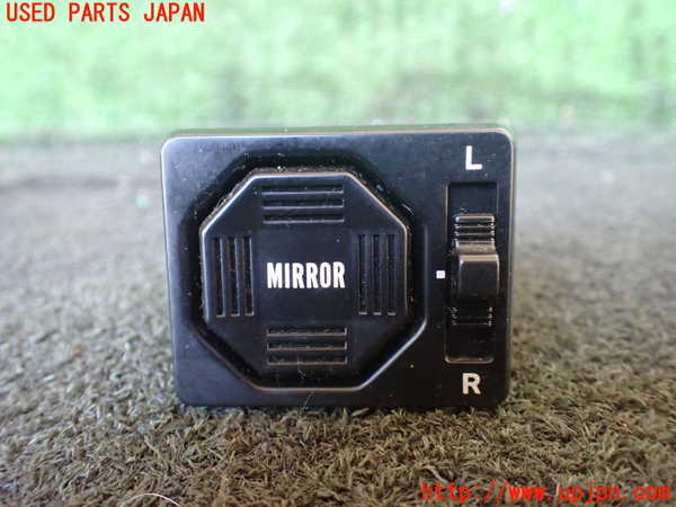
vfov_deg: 46.8
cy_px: 254
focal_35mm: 30
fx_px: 586
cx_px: 338
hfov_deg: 60.0
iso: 1000
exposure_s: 1/30
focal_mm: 5.4
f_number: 2.3
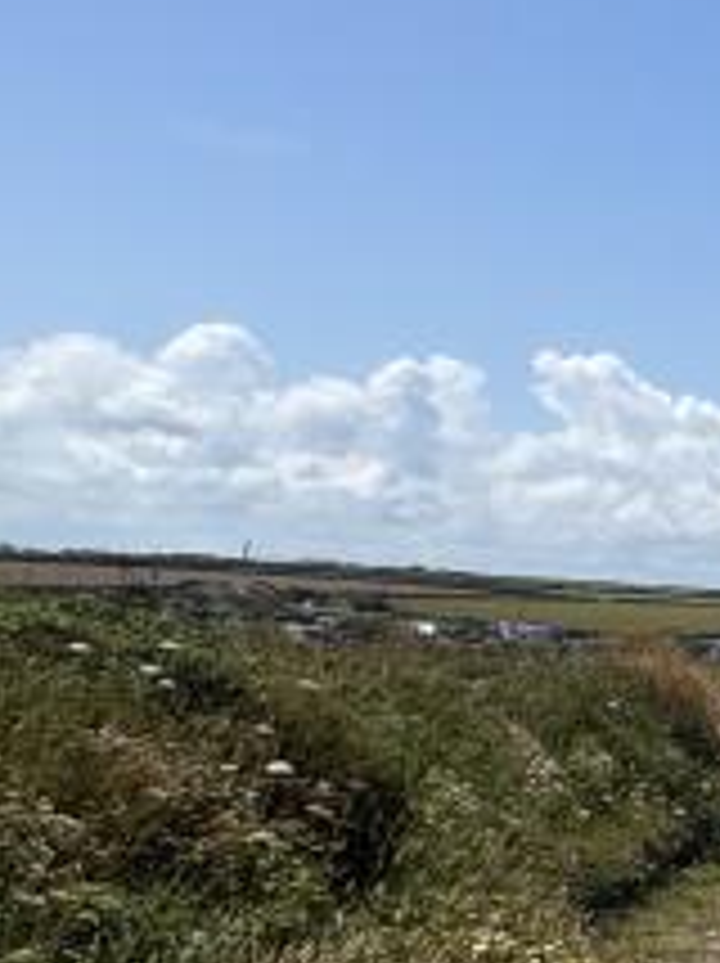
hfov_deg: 12.5
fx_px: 1862
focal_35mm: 67
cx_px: 2002
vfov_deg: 28.8
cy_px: 648
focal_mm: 2.22
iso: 50
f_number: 2.2
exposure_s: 1/2874
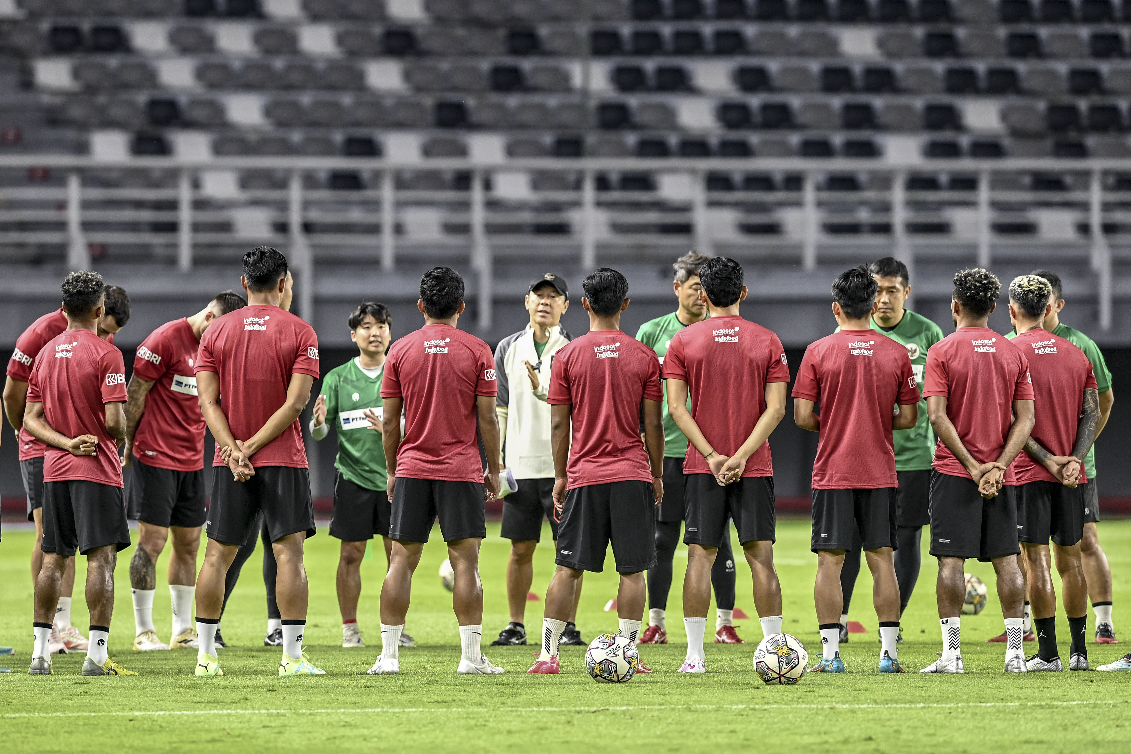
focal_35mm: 400
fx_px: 12566
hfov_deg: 5.2
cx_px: 566
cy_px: 377
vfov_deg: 3.4
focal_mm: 400
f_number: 4.5
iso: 3200
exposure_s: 1/400
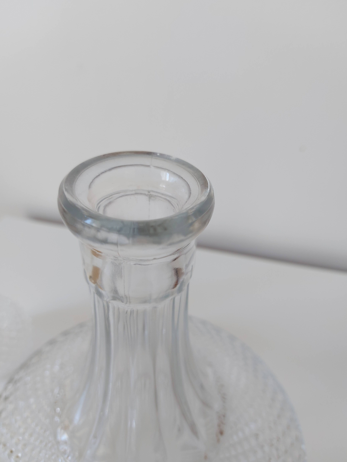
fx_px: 321
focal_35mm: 24
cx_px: 174
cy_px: 231
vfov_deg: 71.6
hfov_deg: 56.8
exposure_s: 1/60
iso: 100
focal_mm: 5.23
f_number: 1.8
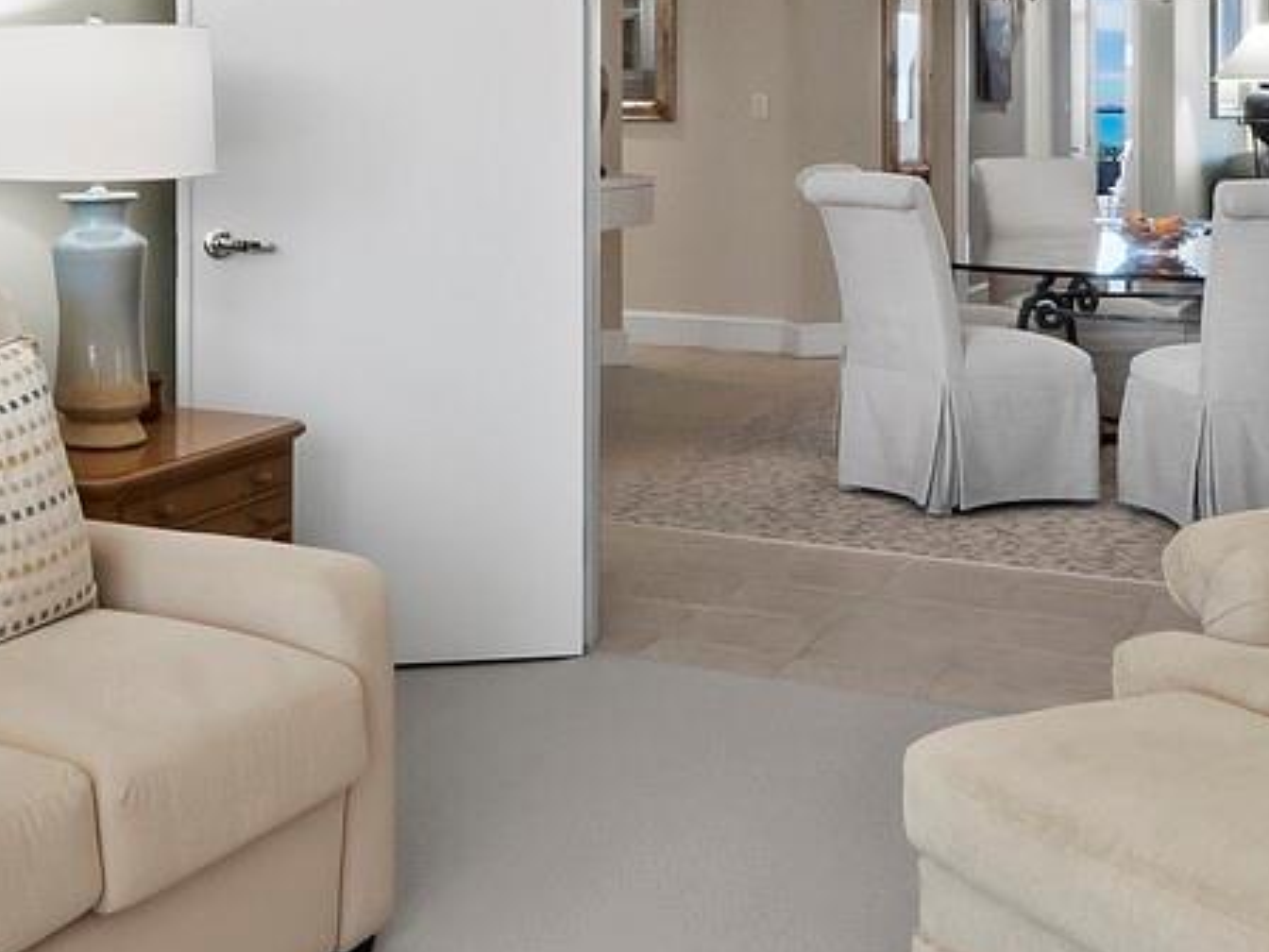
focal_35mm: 50
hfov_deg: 37.4
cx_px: 338
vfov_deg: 28.0
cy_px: 95
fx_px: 1833
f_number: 11
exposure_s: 1/10
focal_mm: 7
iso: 400
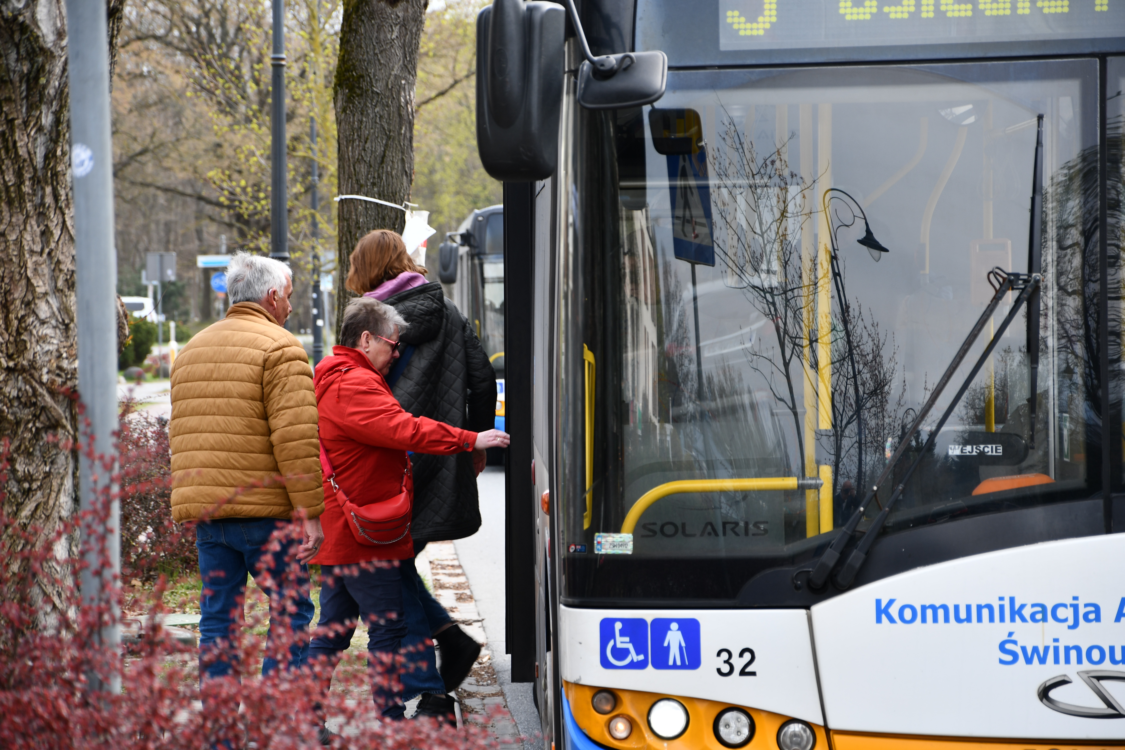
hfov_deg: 13.1
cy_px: 375
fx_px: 4906
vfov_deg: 8.7
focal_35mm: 157
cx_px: 562
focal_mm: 105
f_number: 5.6
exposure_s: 1/160
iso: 110
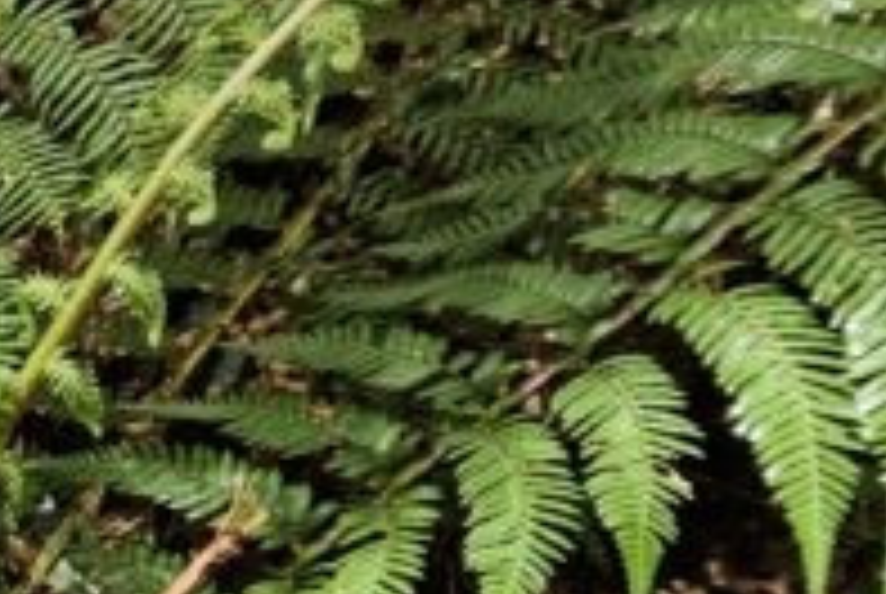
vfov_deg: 14.1
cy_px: 405
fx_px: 2391
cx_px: -459
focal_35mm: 97
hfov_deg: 18.5
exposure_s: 1/100
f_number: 1.8
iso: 50
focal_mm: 5.4
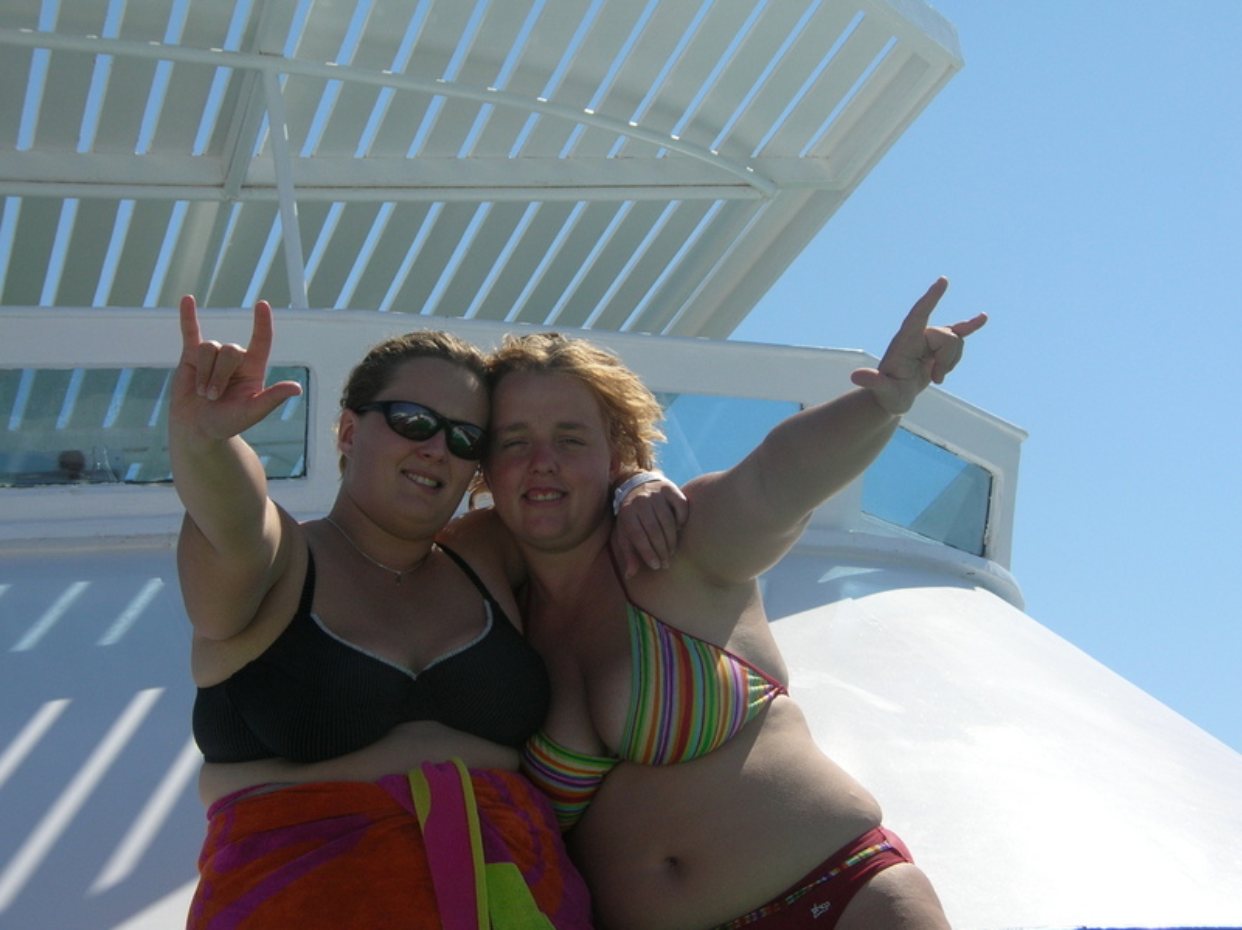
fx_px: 2797
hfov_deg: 25.0
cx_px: 621
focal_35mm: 78
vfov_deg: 18.9
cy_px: 465
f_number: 4.7
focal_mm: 12.8
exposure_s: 1/763
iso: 50
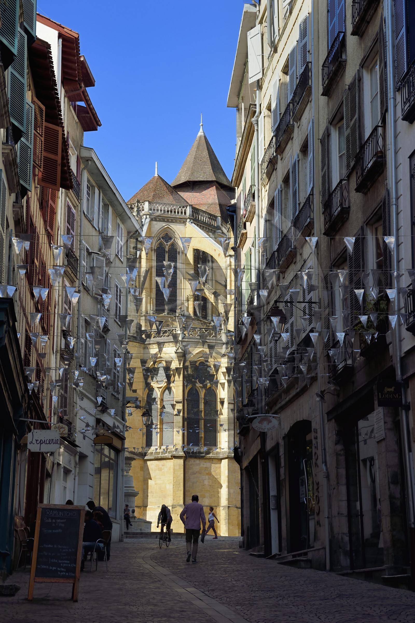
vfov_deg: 32.4
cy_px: 312
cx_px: 208
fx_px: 1073
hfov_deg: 21.9
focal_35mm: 62
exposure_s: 1/250
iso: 200
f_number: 9
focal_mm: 62
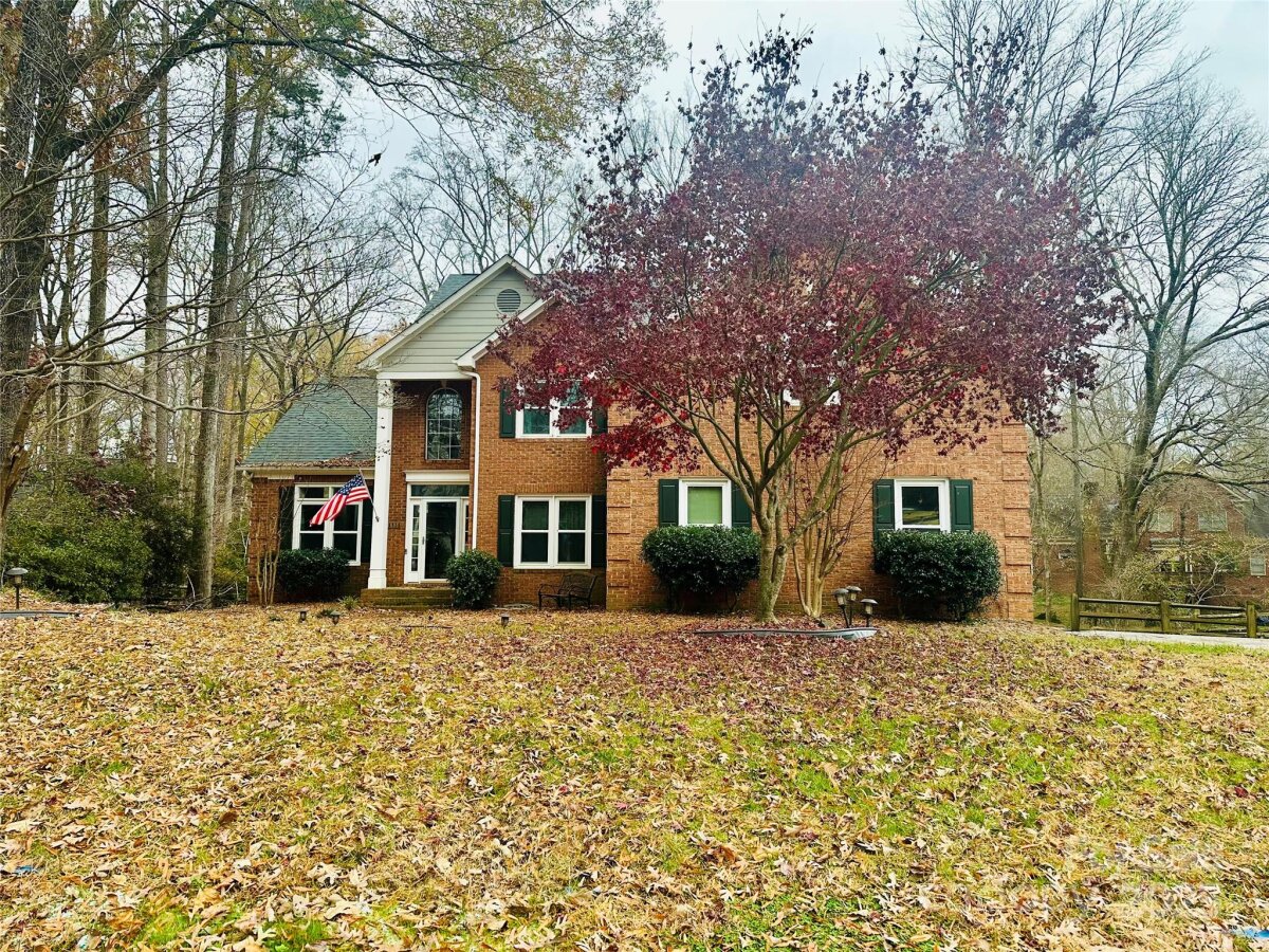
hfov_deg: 71.6
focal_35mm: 24
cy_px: 476
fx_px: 880
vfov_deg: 56.8
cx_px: 634
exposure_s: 1/266
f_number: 1.78
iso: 80
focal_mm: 6.86
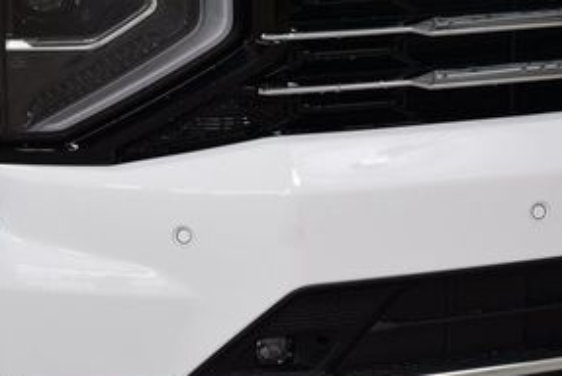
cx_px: 529
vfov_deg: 10.8
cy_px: 40
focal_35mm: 127
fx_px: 1985
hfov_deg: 15.9
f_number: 6.3
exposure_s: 1/20
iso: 400
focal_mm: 38
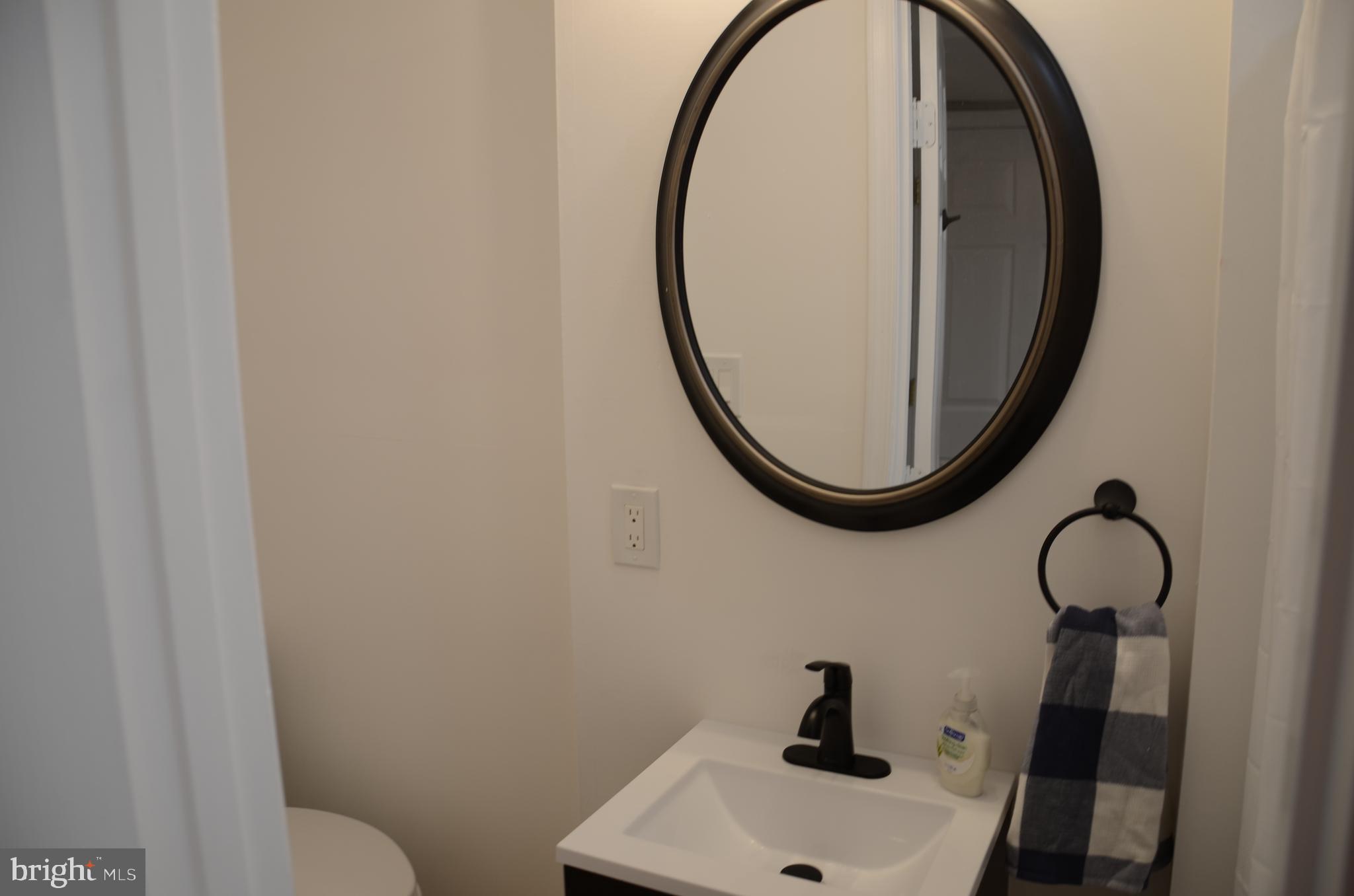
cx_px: 677
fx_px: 1013
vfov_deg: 47.7
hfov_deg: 67.5
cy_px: 448
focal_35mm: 27
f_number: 3.5
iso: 100
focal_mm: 18
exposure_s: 1/30
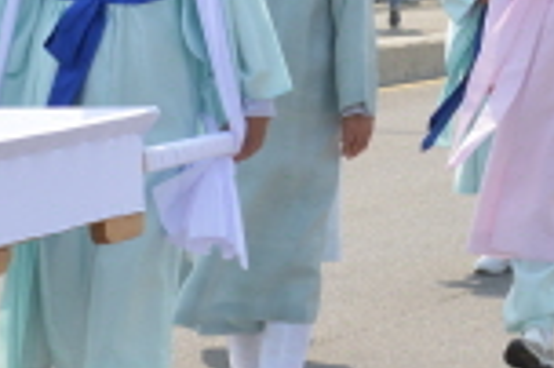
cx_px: 525
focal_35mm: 249
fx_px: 3828
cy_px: -100
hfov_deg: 8.2
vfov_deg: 5.5
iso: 200
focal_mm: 42
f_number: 11
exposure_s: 1/160
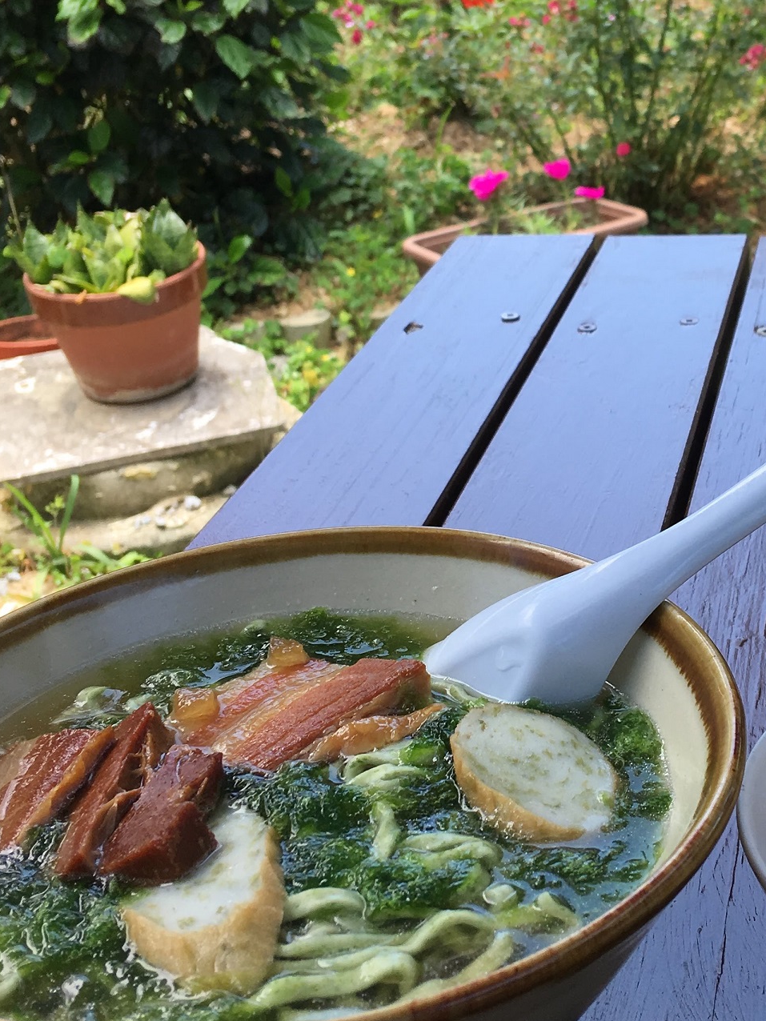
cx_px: 634
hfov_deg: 26.0
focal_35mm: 55
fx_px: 1623
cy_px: 404
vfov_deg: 34.8
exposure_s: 1/310
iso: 25
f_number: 2.2
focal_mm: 4.15
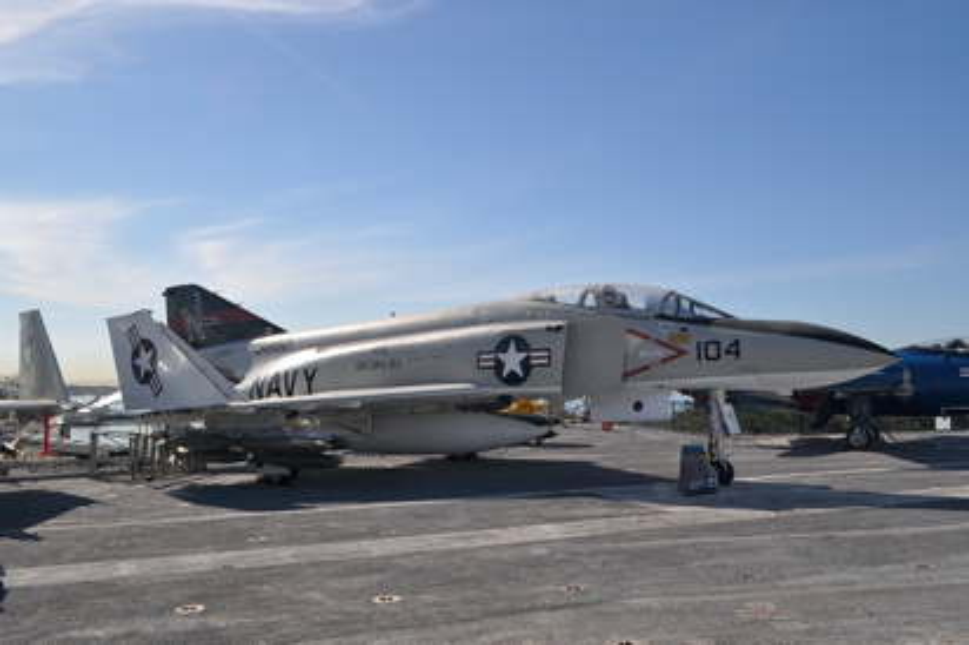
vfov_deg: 43.5
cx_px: 484
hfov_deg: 62.0
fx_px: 807
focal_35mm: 30
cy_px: 322
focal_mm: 20
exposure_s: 1/500
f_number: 11
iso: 200
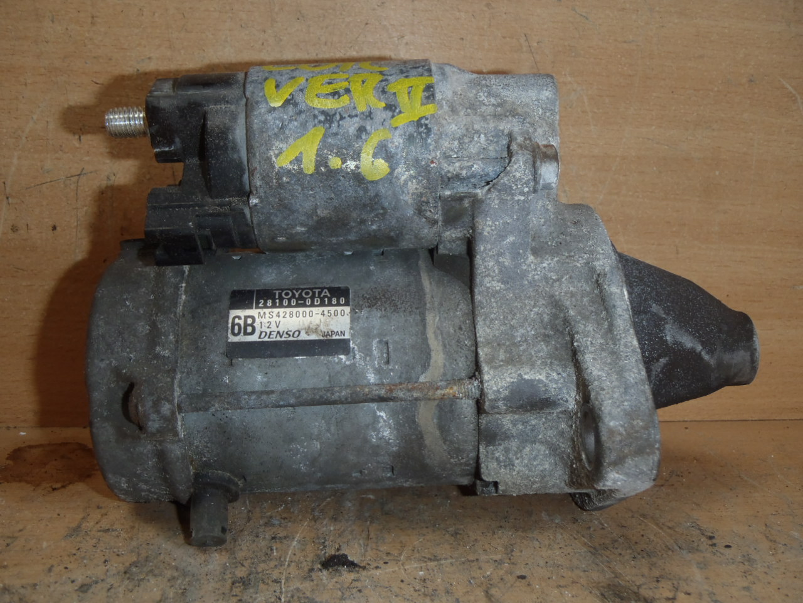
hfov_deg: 49.0
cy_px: 302
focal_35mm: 38
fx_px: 881
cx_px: 402
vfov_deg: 37.7
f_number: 4.6
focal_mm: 6.83
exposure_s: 1/40
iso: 100
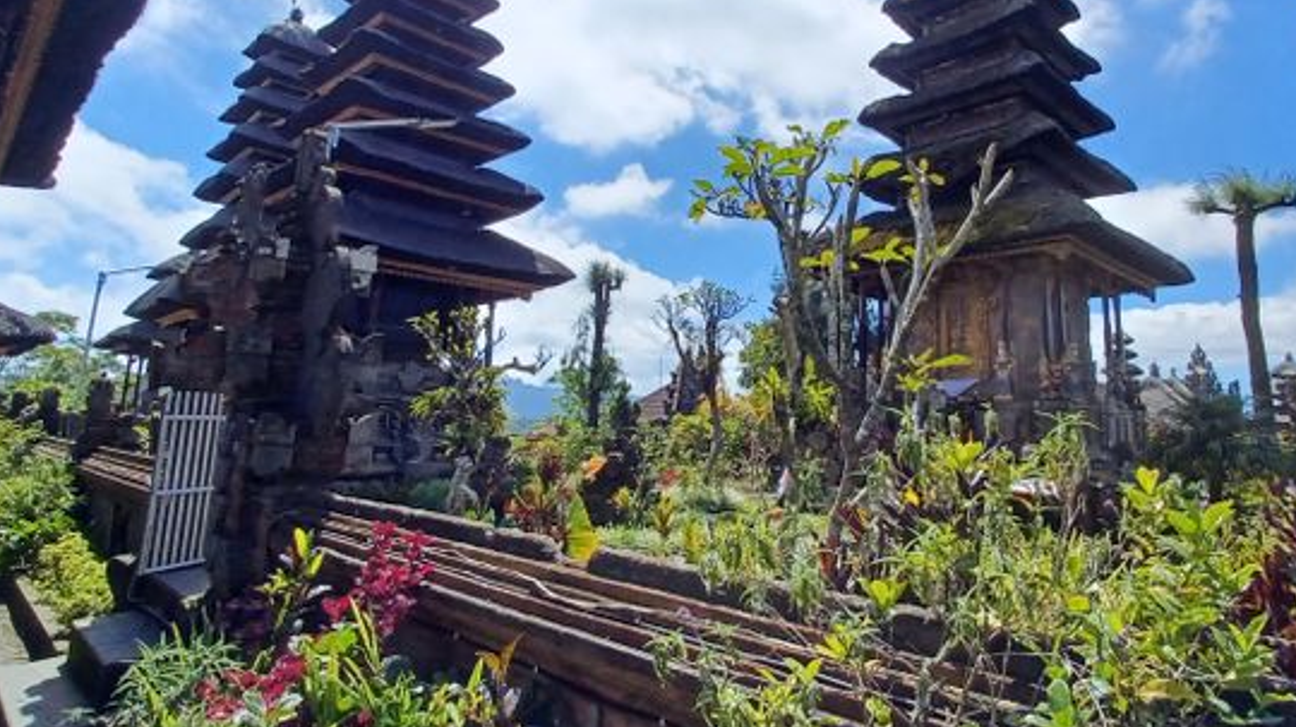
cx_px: 744
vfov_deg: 53.3
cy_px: 307
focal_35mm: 21
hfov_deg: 83.3
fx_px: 721
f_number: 2.2
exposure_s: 1/1645
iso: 40
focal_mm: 1.42
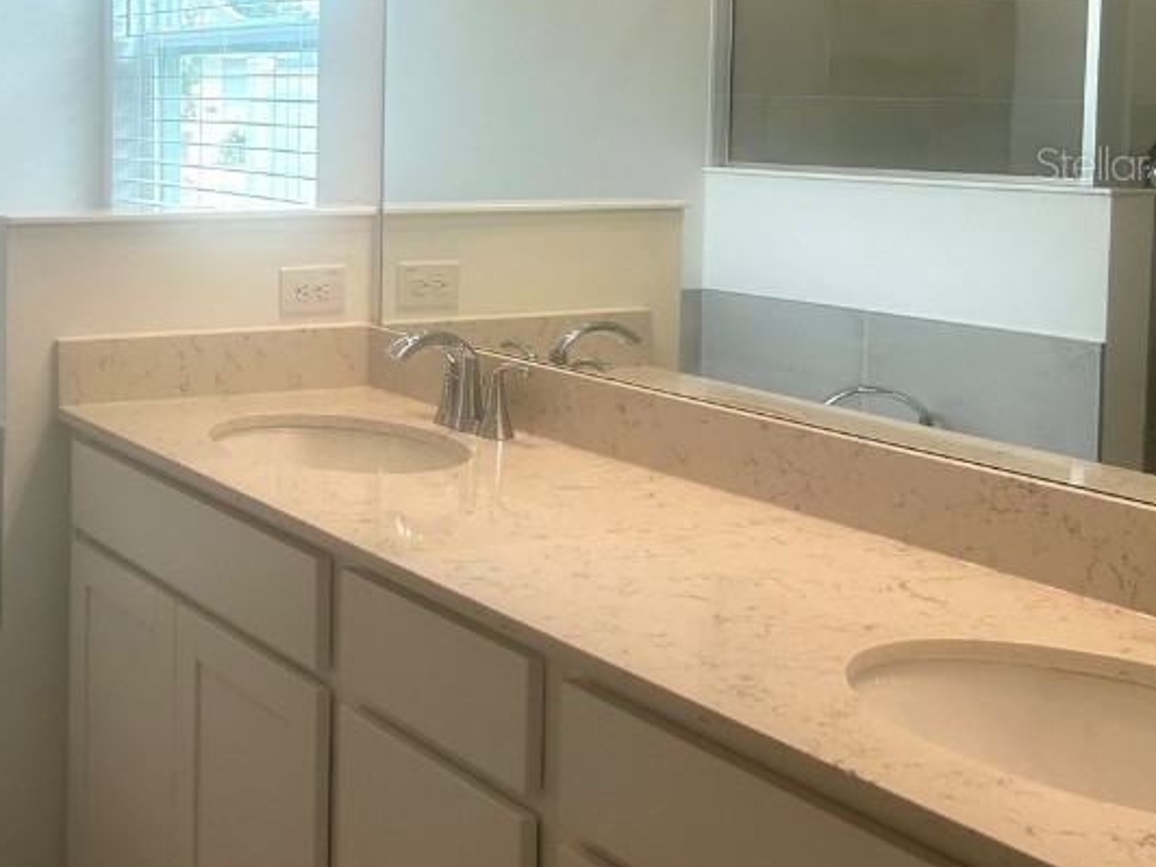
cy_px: 163
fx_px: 1670
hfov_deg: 36.0
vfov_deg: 28.4
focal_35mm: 50
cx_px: 128
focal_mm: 5.7
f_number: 1.5
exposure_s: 1/340
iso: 50
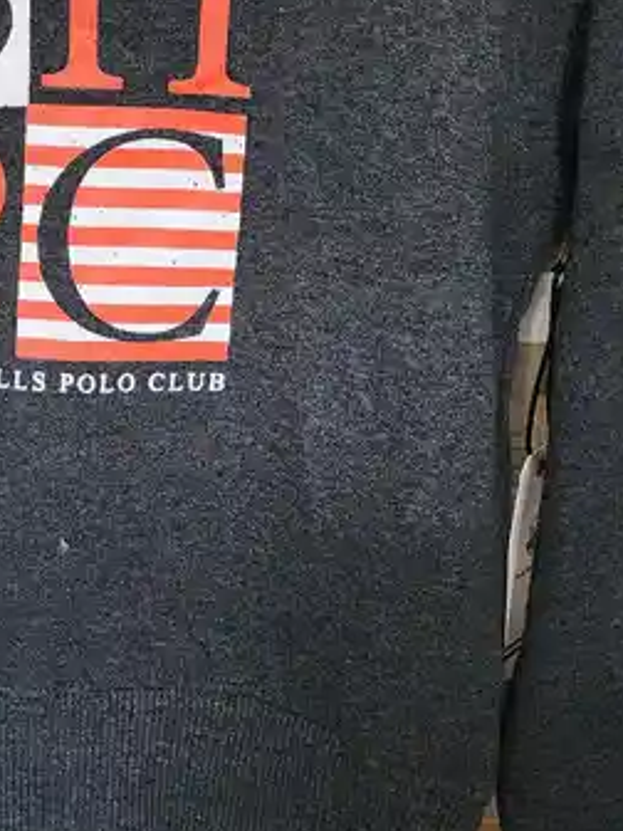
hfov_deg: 19.5
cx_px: 49
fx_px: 1776
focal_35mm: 74
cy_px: 351
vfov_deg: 26.3
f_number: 1.8
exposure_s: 1/120
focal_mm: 6.4
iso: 640
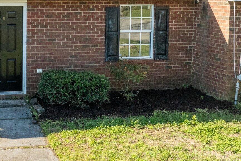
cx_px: 0
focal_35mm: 59
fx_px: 395
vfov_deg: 22.5
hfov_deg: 31.4
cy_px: 22
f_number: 5.6
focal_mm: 12.29
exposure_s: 1/320
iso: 400
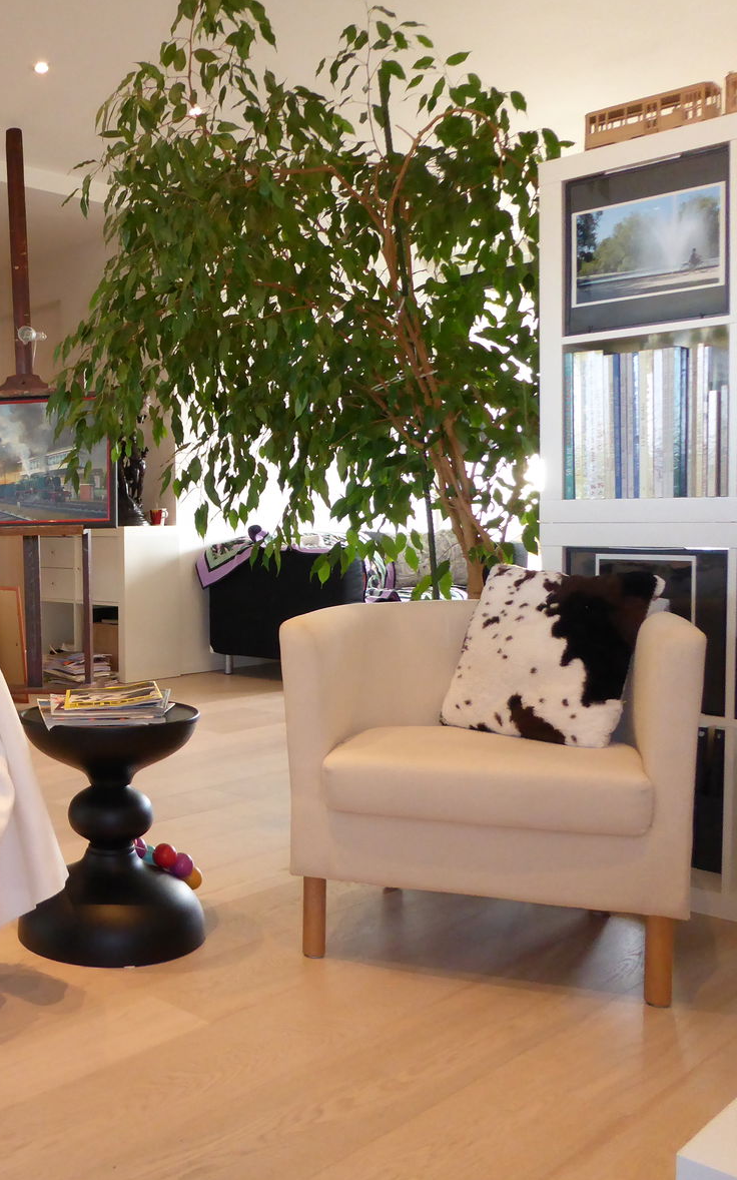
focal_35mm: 36
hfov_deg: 32.9
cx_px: 32
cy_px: 582
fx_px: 1157
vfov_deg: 54.0
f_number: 3.3
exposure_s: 1/60
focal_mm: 4.3
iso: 500
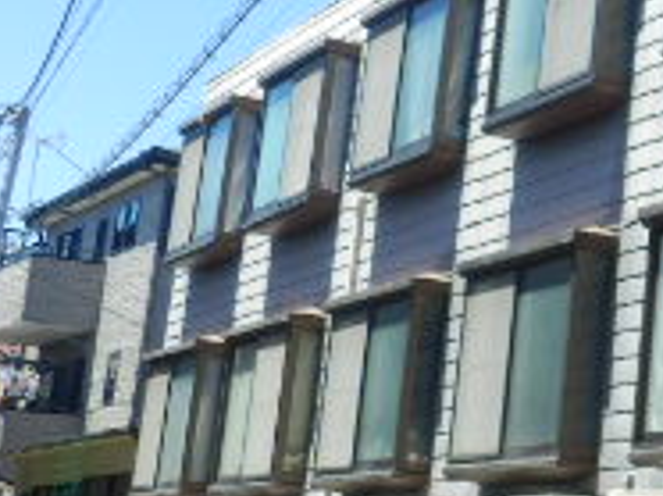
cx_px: 1109
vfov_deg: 15.9
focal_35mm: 93
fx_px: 1779
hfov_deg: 17.9
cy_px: 225
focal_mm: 4.8
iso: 80
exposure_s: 1/400
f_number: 3.3
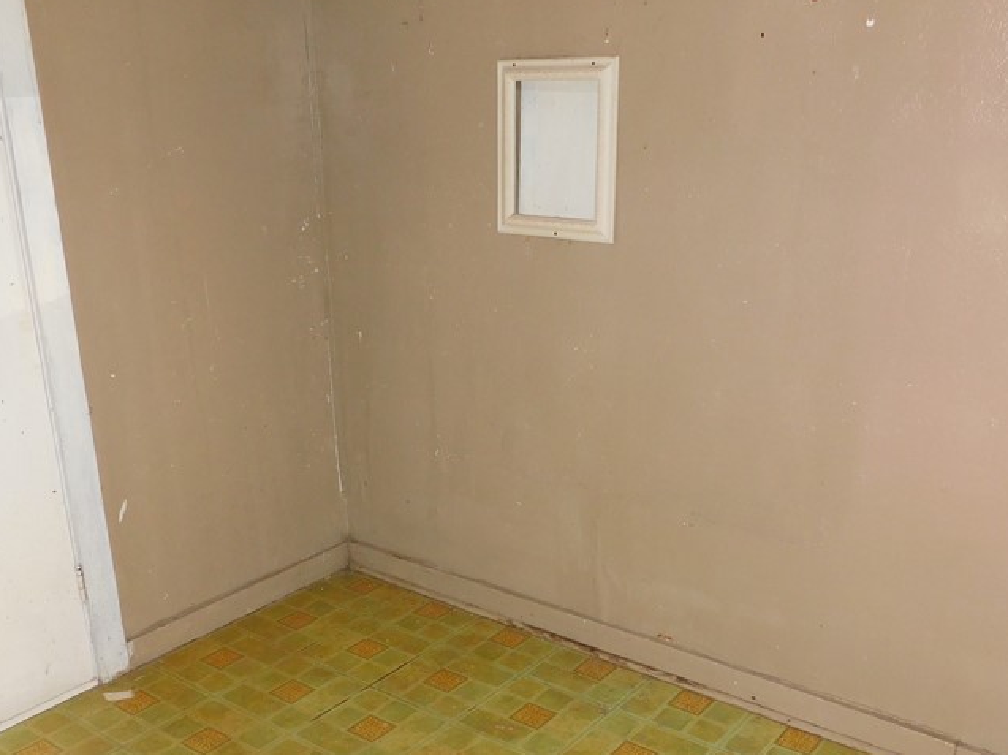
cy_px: 489
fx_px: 1077
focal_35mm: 37
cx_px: 449
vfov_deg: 38.3
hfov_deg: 50.1
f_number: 3
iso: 200
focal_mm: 4
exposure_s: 1/30
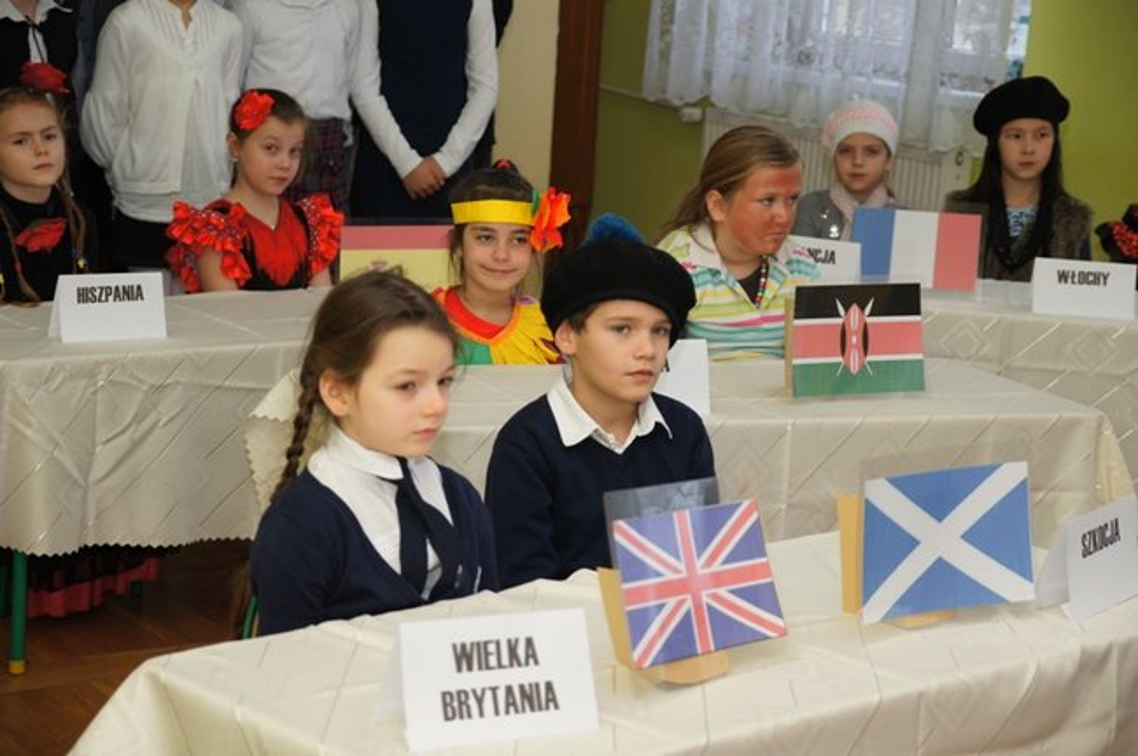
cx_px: 569
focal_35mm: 82
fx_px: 2605
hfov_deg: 24.6
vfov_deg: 16.5
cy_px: 378
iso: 200
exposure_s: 1/100
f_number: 4
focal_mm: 55
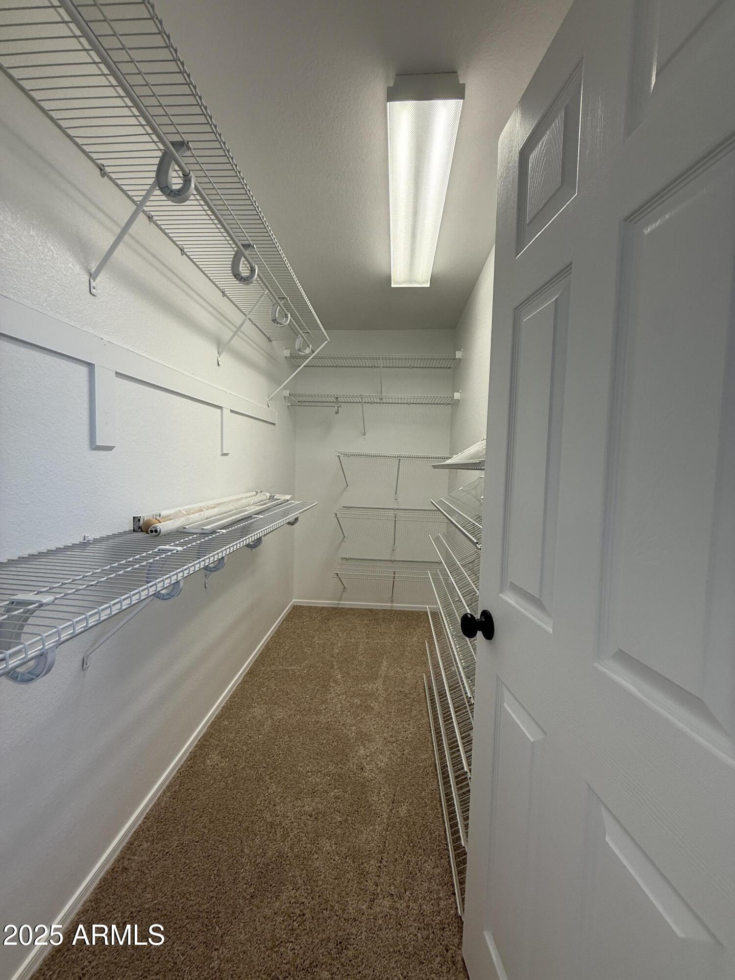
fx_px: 396
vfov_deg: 102.1
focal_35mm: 14
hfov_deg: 85.7
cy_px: 490
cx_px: 368
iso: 80
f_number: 2.2
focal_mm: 2.22
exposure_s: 1/120
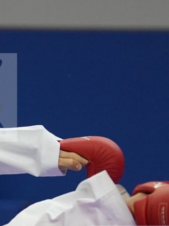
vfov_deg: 2.7
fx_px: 4739
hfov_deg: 2.0
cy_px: 270
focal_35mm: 728
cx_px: -28
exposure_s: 1/1000
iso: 3200
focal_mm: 195
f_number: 2.8
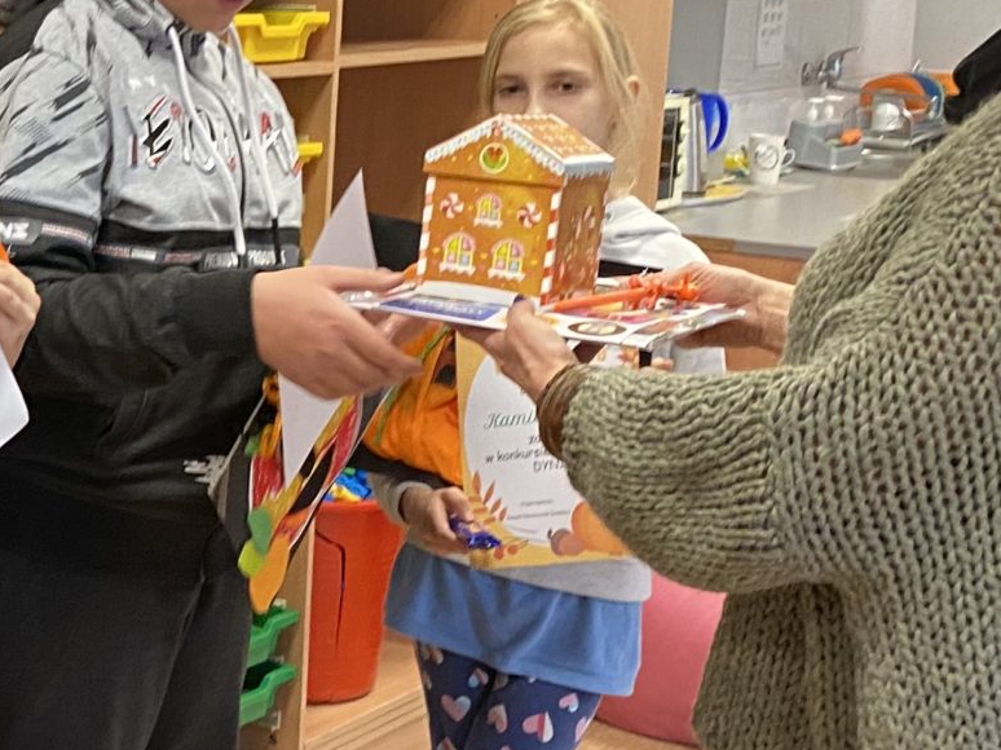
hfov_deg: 20.6
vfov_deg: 17.1
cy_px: 281
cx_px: -323
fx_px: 2486
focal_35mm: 86
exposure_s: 1/50
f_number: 1.8
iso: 160
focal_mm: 4.25
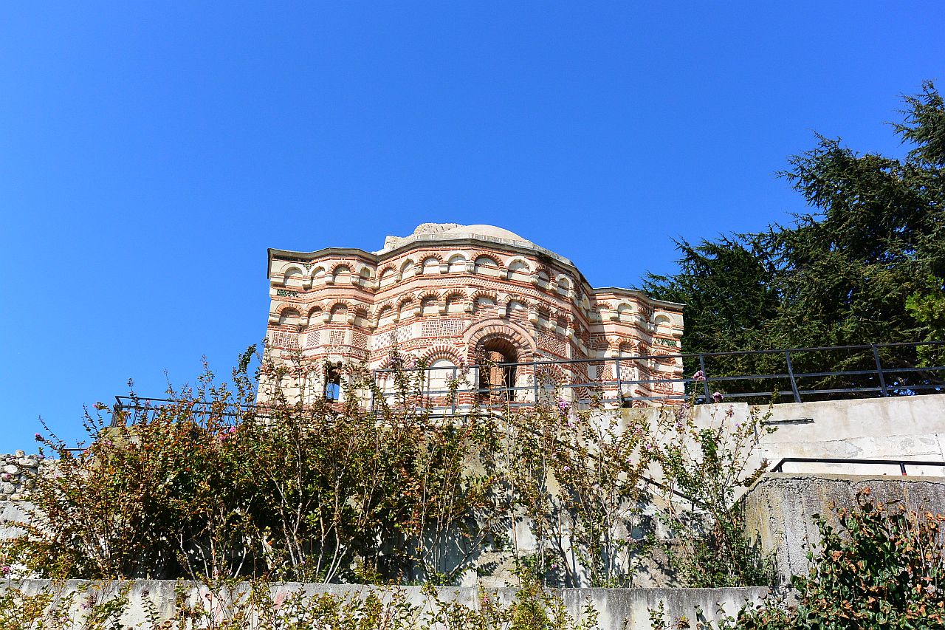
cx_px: 472
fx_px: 892
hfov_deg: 55.8
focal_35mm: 34
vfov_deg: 38.9
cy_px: 315
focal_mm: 12.7
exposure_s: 1/800
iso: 160
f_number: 5
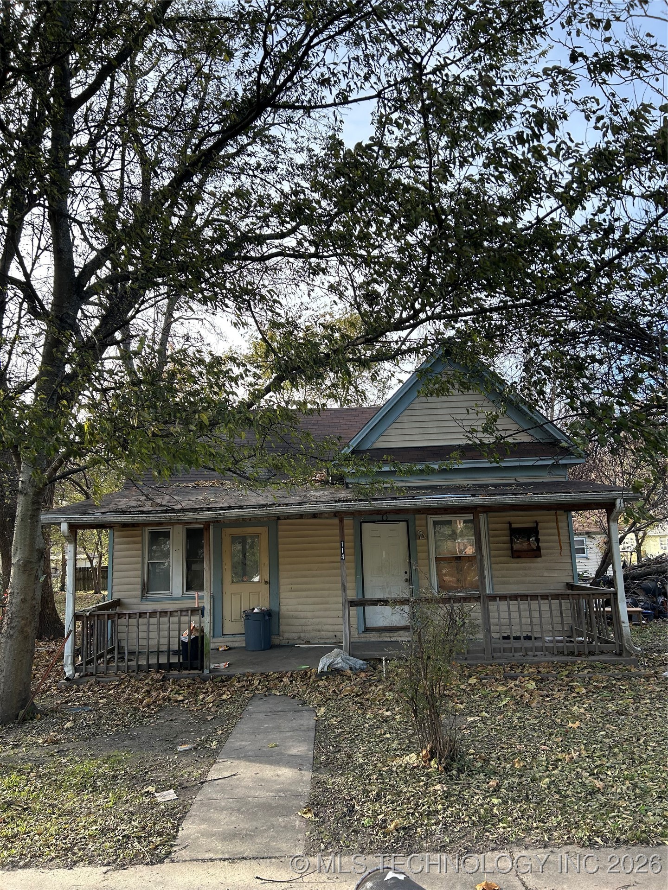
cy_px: 445
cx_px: 334
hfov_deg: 53.1
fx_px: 669
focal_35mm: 26
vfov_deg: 67.3
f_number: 1.5
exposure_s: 1/567
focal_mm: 5.7
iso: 50
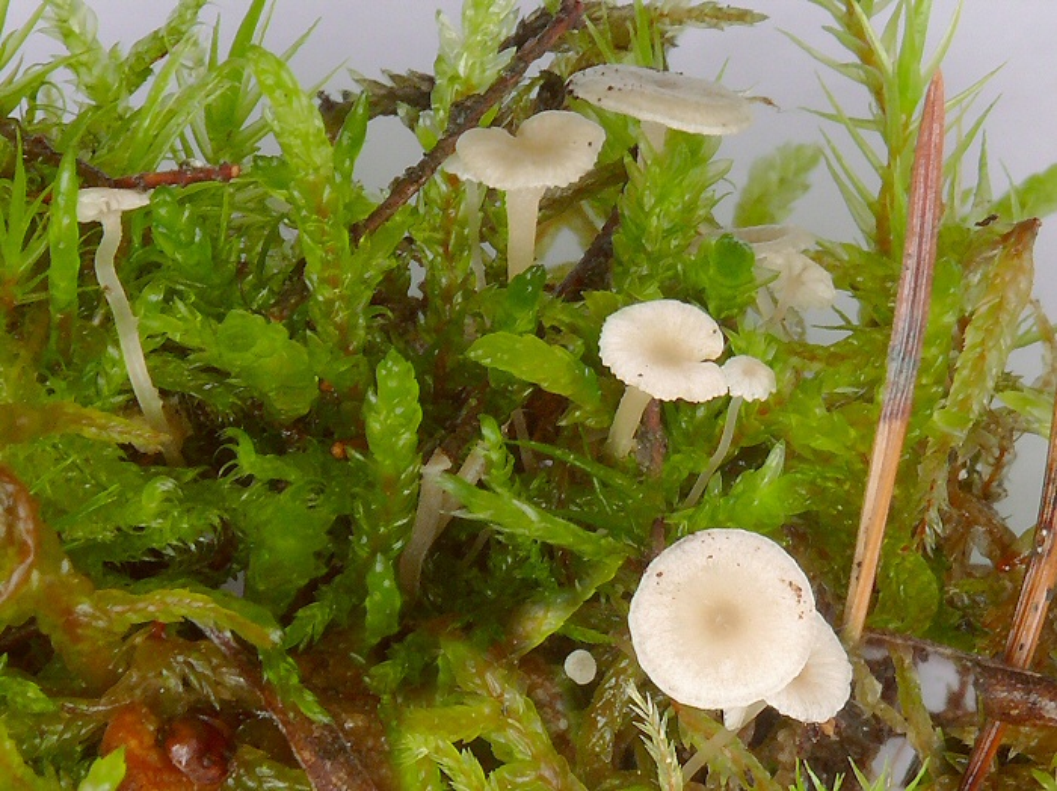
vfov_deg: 12.5
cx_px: 528
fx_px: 3601
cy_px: 396
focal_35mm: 118
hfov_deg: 16.7
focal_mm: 24.9
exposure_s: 1/6
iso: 100
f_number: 11
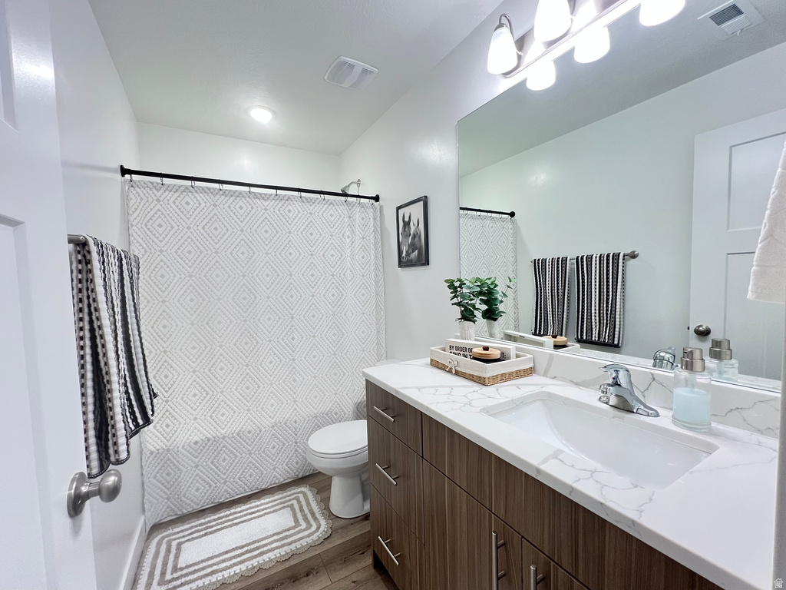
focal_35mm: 13
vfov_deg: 89.9
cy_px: 295
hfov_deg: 106.2
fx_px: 295
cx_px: 393
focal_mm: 1.57
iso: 160
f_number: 1.8
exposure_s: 1/60
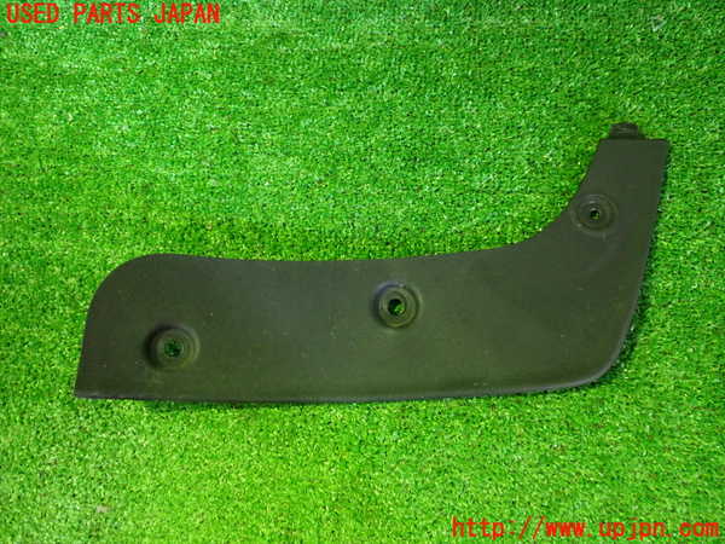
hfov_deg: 60.0
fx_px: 628
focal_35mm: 30
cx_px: 362
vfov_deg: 46.8
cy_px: 272
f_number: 2.3
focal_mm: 5.4
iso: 800
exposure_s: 1/20
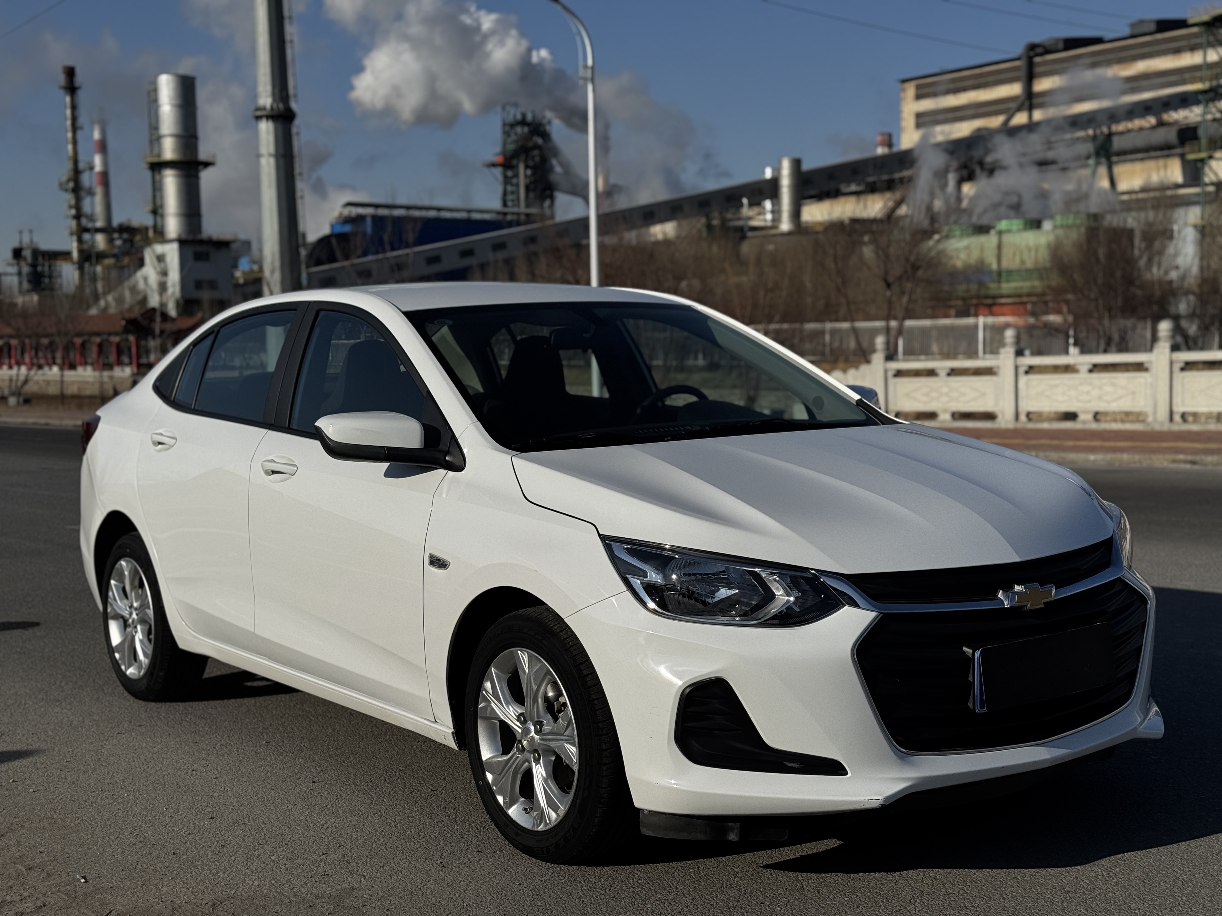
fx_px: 1694
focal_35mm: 48
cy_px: 458
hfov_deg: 39.7
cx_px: 611
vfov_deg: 30.3
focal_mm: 6.76
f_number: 1.78
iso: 80
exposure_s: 1/12500
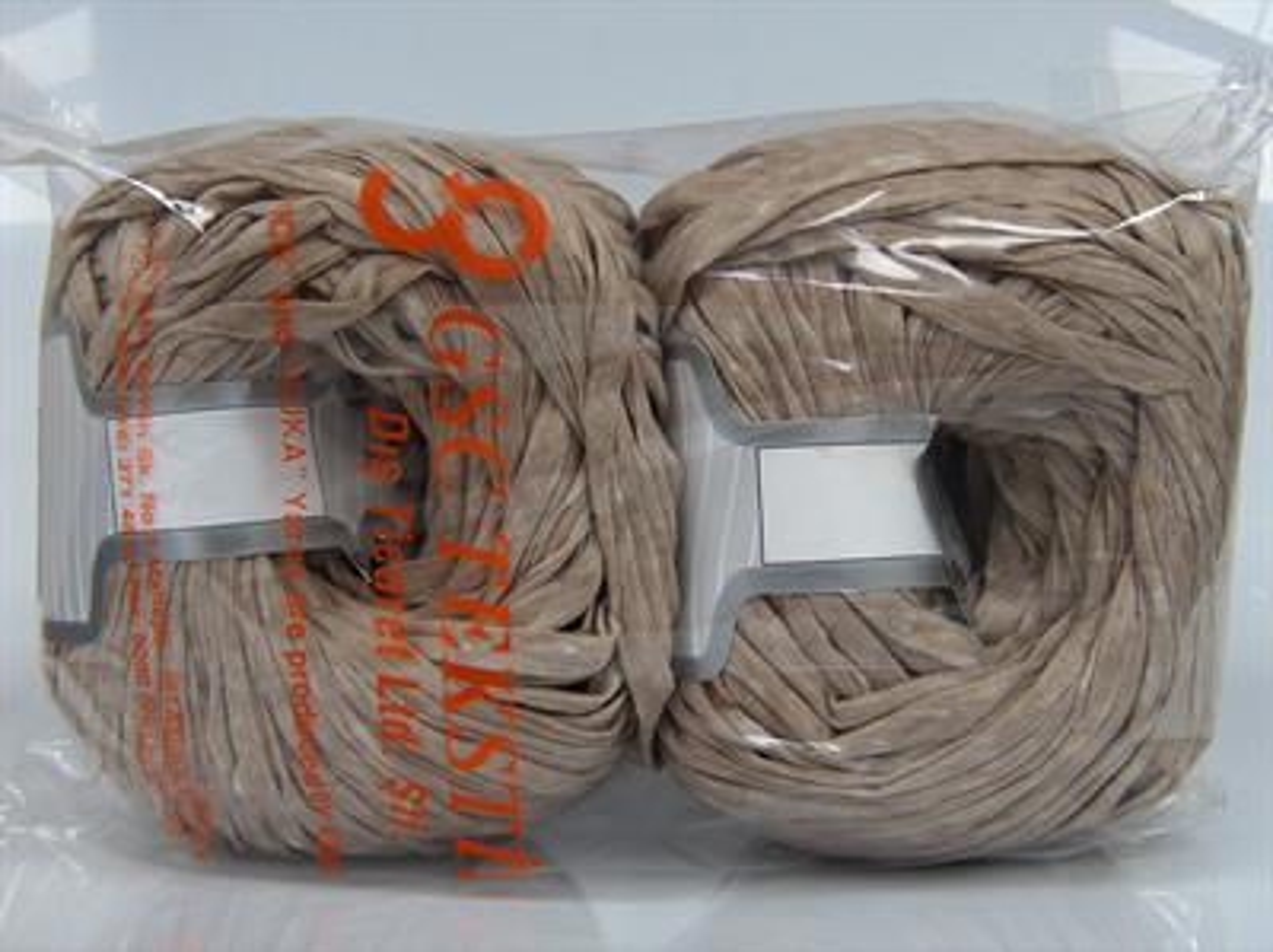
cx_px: 636
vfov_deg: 32.8
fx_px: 1616
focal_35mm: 44
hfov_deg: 43.0
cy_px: 476
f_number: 2.8
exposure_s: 1/120
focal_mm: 8.96
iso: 198
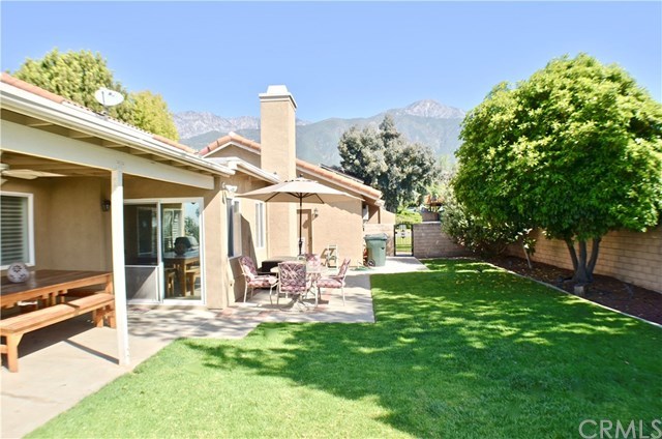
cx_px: 331
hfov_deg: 57.3
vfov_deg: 39.8
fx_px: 606
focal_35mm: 33
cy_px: 220
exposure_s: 1/200
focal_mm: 22
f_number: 8
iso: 100
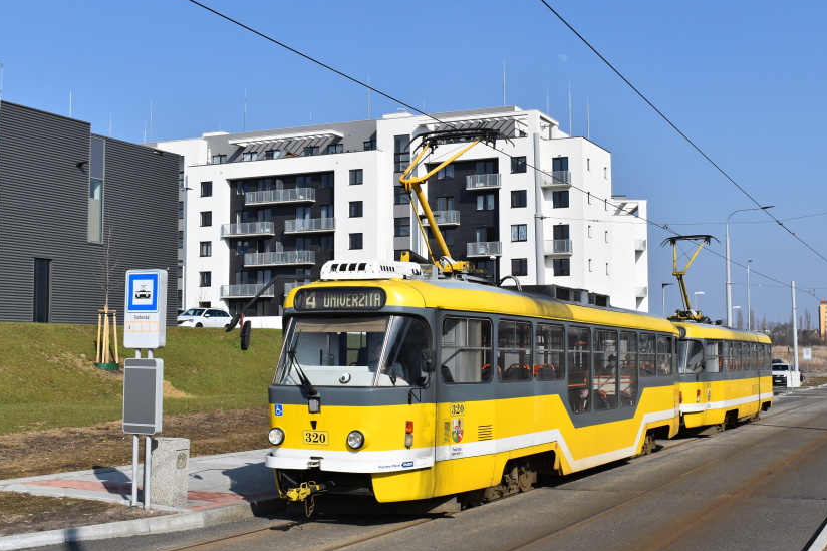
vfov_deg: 28.9
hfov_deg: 42.0
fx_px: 1071
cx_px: 494
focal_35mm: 47
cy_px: 270
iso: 200
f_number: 11
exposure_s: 1/500
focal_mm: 25
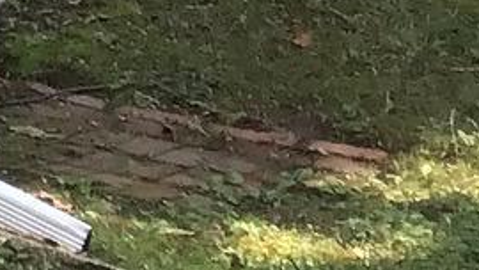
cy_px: -1009
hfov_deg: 7.0
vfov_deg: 4.2
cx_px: -1244
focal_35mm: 256
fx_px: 3252
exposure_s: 1/121
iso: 25
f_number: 2.4
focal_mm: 3.3
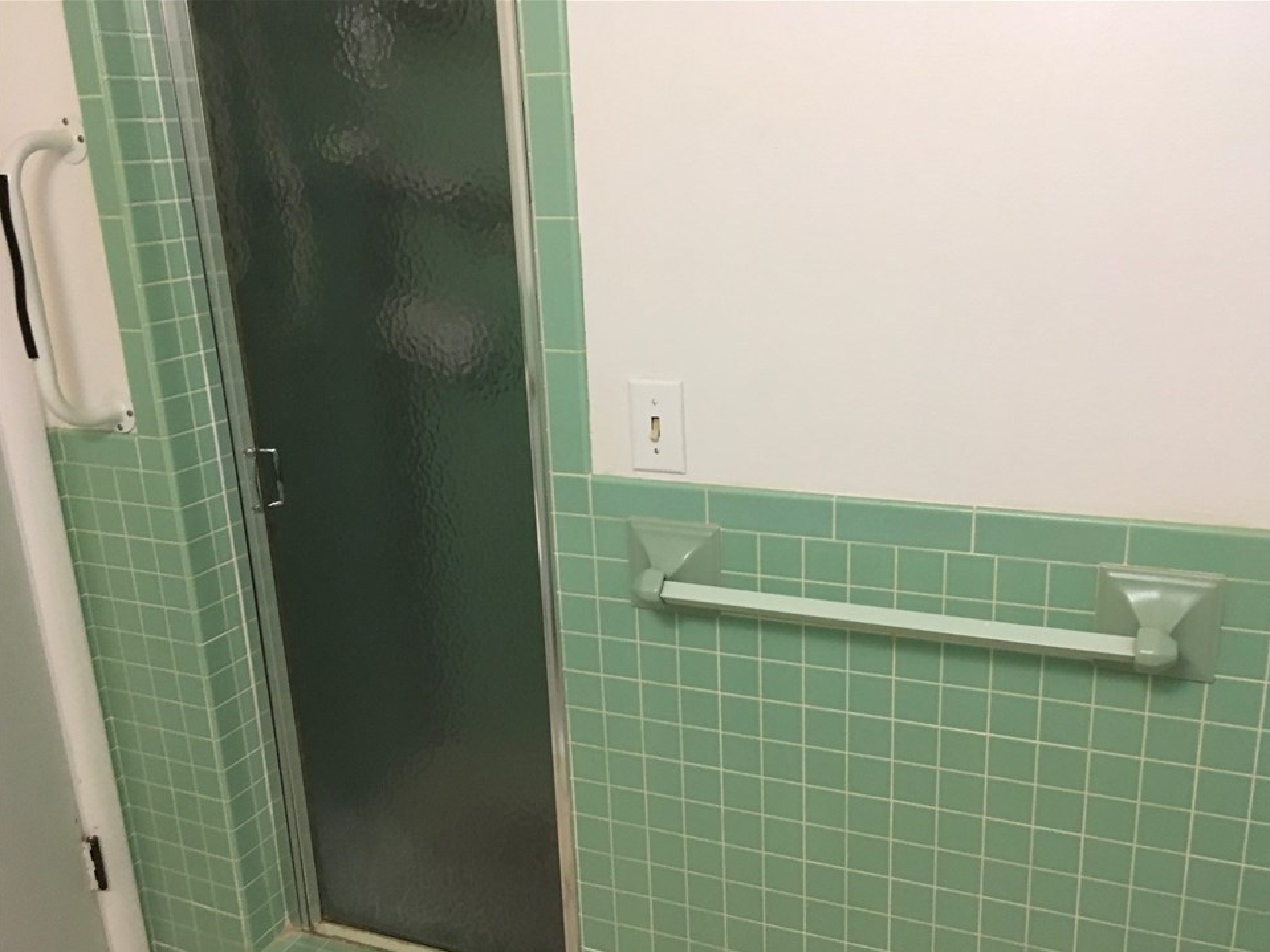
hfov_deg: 58.3
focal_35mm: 31
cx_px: 673
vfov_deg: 45.4
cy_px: 508
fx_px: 1137
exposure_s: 1/17
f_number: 2.2
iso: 200
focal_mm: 4.15
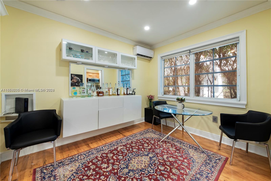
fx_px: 105
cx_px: 136
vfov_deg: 81.2
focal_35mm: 14
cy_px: 90
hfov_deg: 104.2
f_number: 8
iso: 500
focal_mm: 14
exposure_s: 1/25
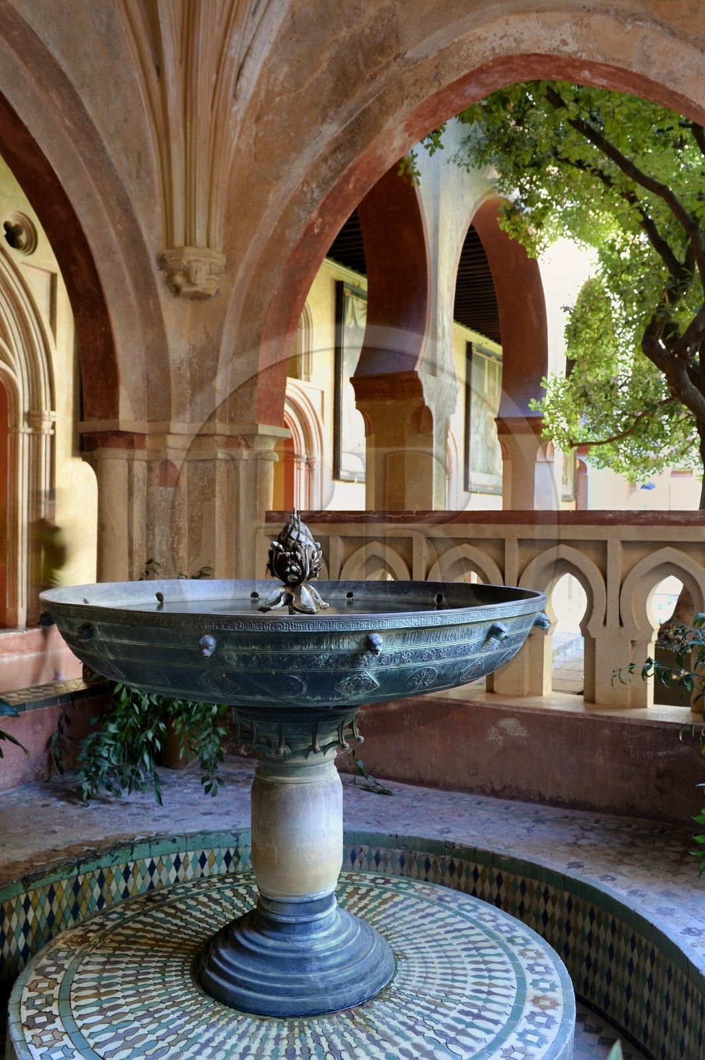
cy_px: 530
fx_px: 912
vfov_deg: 60.3
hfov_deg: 42.3
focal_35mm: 31
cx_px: 352
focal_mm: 31
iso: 200
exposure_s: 1/2.5
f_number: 8
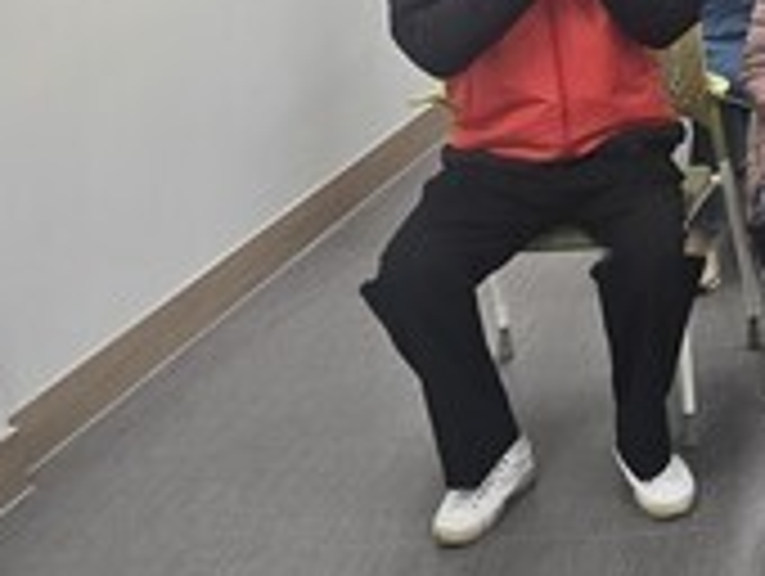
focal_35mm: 81
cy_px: 117
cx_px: 1206
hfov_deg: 20.1
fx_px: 1793
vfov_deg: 18.1
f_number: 1.7
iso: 125
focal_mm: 6.3
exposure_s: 1/120
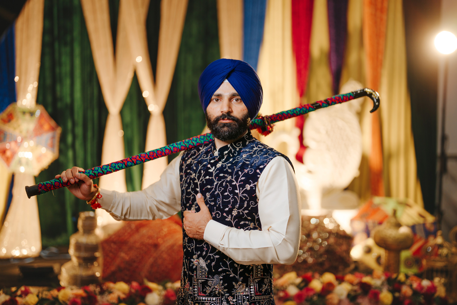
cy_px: 152
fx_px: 635
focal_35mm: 50
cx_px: 228
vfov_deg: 27.0
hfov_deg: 39.6
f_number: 1.2
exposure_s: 1/250
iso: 125
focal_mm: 50
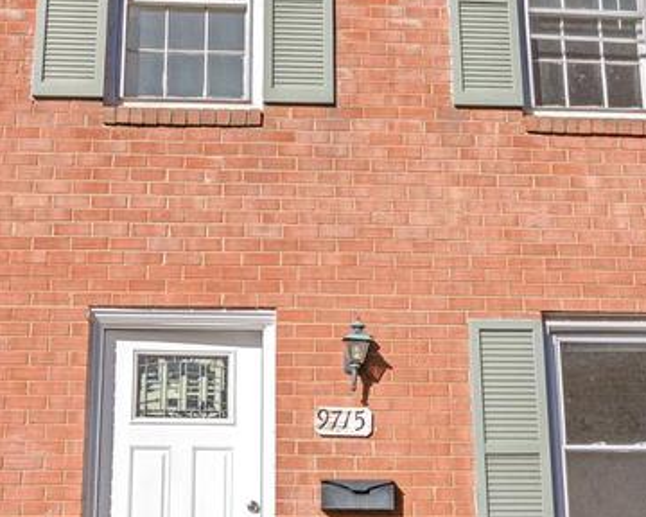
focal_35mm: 60
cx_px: 284
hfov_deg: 31.4
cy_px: 237
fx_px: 1147
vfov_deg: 25.4
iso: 400
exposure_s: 1/250
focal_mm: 16
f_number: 8
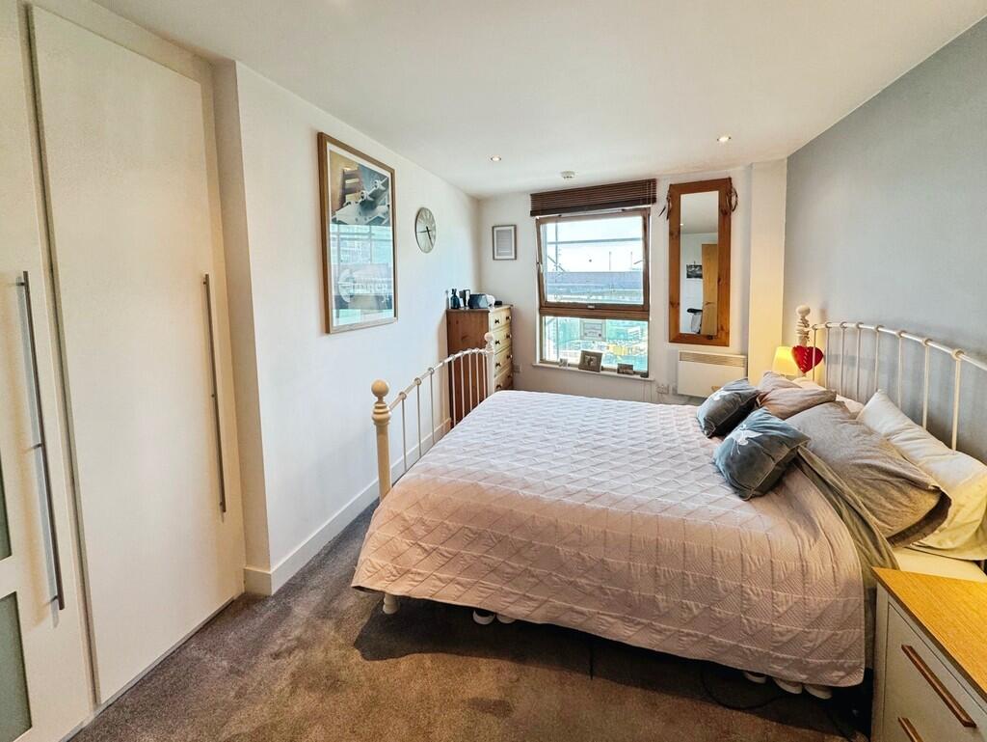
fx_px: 399
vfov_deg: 85.7
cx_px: 494
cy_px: 371
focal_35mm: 14
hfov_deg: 102.0
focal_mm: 2.22
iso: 125
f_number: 2.2
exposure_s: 1/100
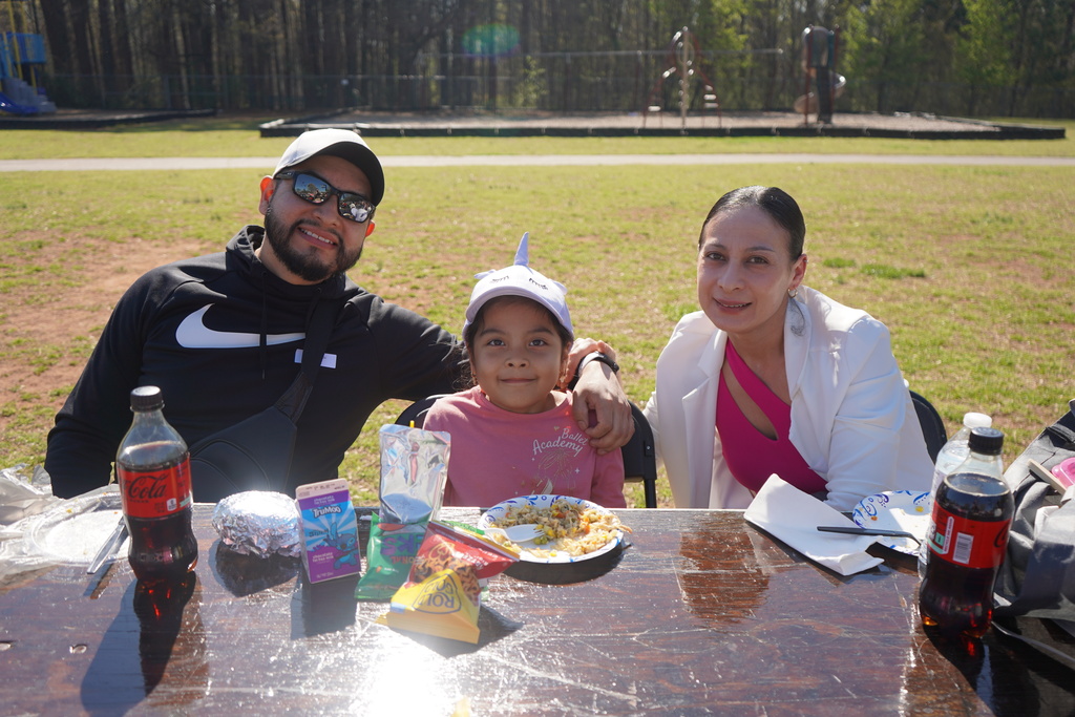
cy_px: 358
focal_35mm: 31
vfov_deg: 42.3
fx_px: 926
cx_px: 538
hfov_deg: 60.3
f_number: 4.5
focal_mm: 31
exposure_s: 1/640
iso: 100
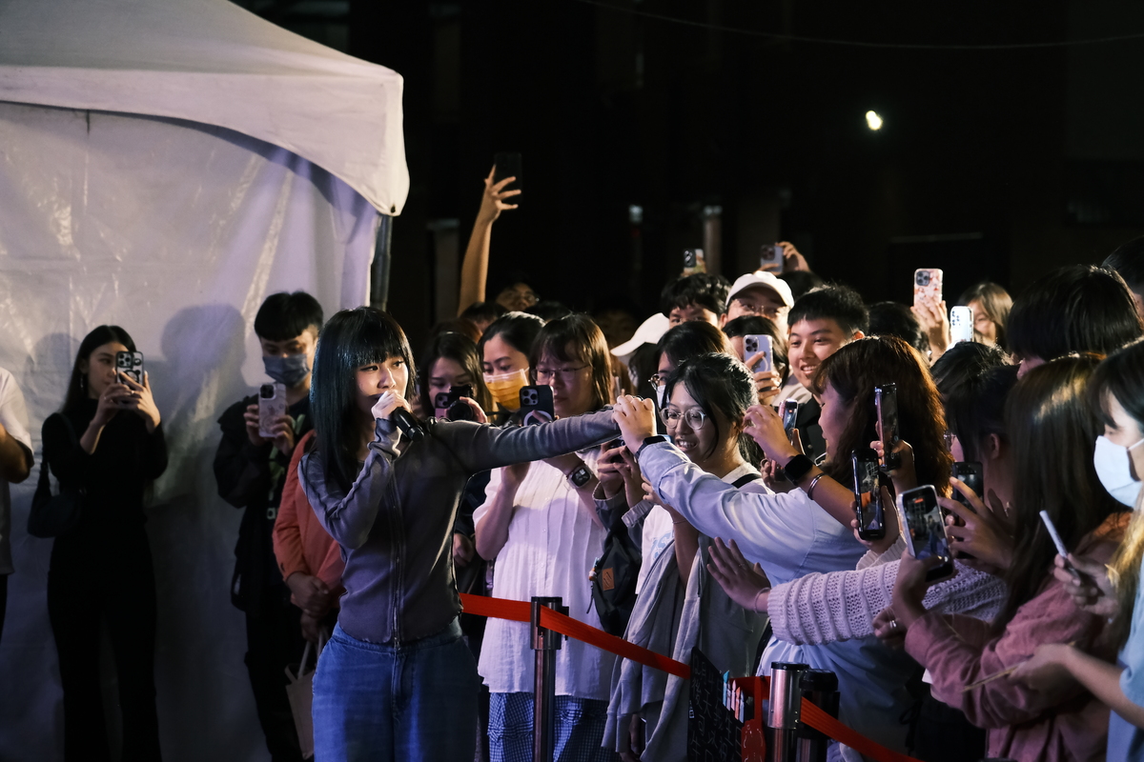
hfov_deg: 17.1
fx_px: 3813
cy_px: 381
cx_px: 572
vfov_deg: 11.4
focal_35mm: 120
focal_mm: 80
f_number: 4
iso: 2500
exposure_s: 1/160
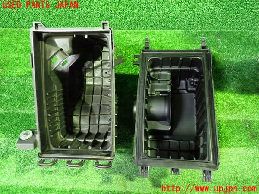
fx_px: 224
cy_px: 97
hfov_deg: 60.0
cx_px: 130
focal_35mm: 30
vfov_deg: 46.8
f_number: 2.3
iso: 800
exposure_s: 1/15
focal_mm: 5.4
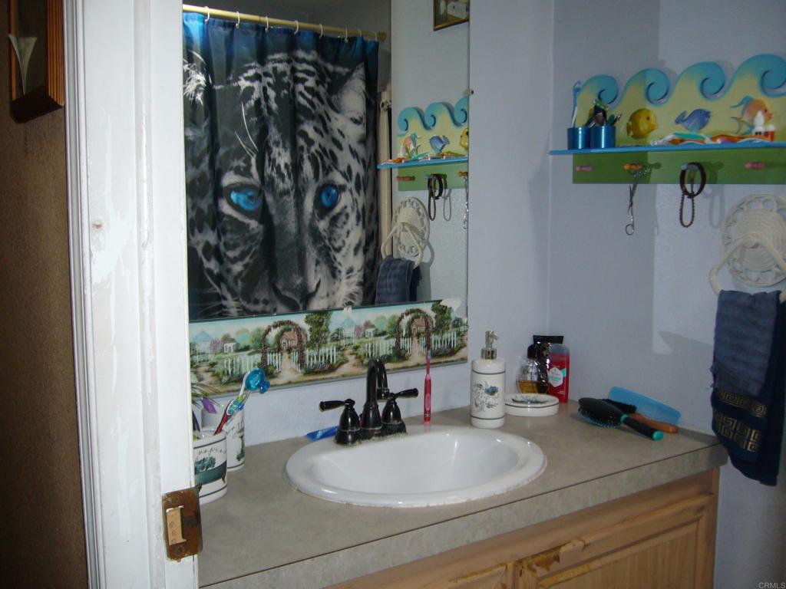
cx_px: 393
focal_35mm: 36
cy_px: 294
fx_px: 817
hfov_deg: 51.4
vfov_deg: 39.7
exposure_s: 1/30
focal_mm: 6
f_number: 2.9
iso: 100
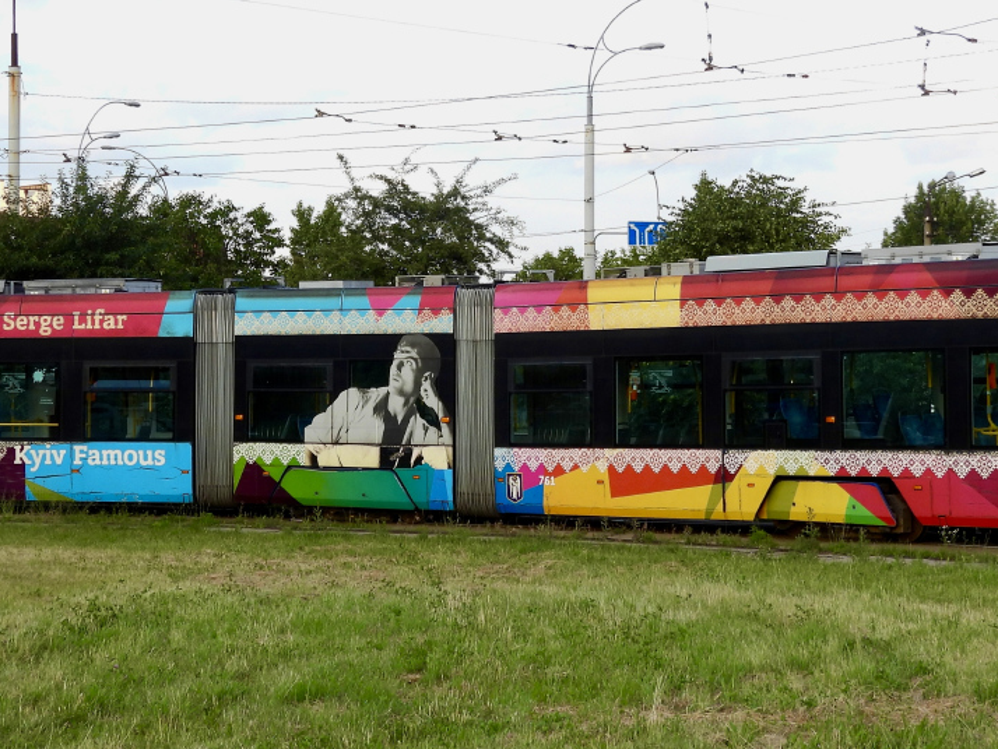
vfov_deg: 16.2
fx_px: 2624
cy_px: 268
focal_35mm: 91
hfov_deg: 21.5
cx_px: 414
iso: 100
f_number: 3.5
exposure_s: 1/80
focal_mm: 8.9
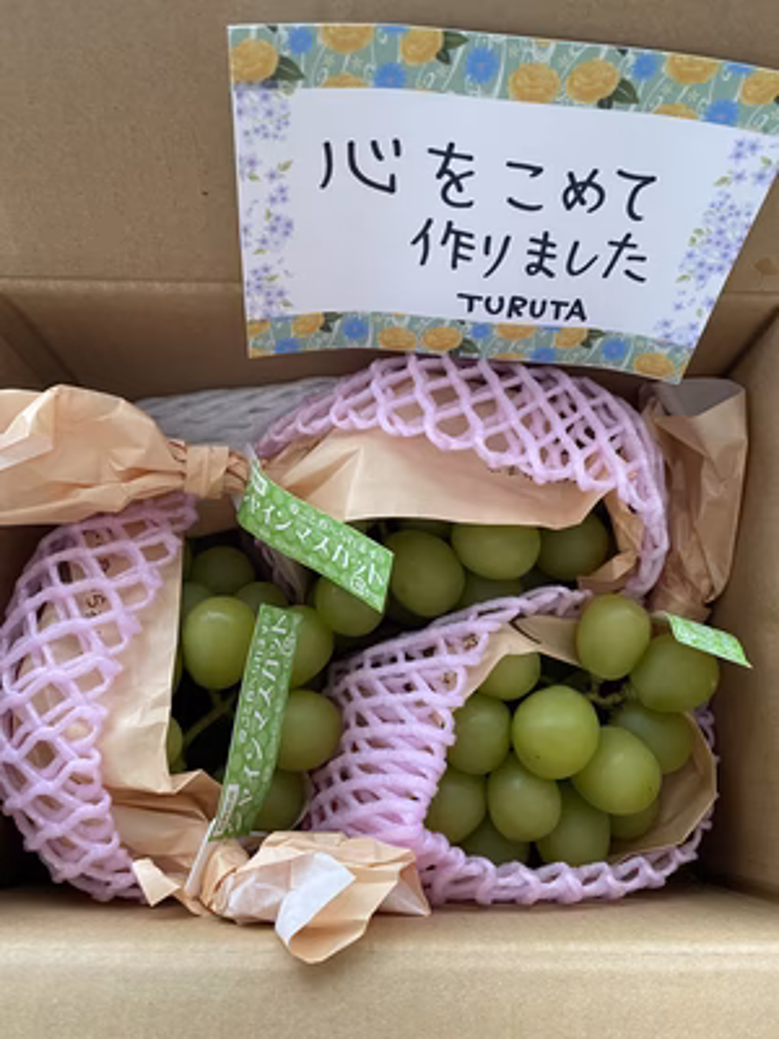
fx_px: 780
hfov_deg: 53.1
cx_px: 390
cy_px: 520
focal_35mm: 26
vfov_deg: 67.3
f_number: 1.8
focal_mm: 4.25
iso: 160
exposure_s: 1/60
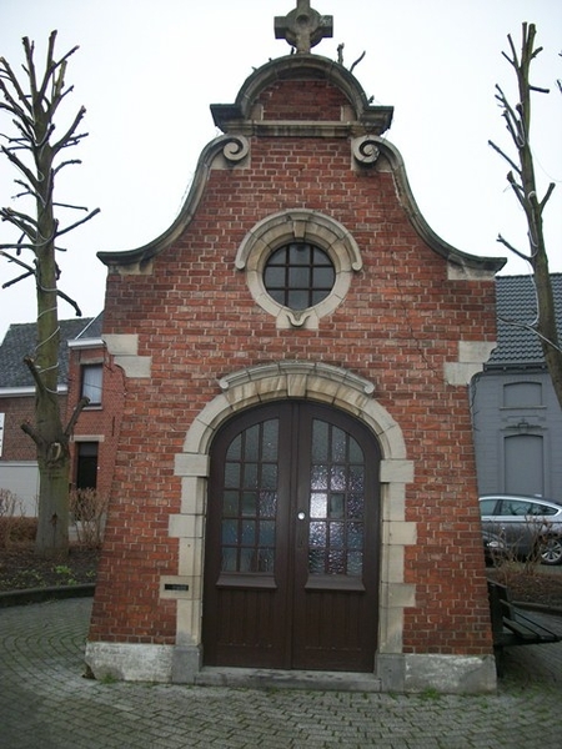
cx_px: 281
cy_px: 374
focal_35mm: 32
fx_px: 693
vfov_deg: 56.8
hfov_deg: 44.2
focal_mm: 5.7
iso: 80
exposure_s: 1/125
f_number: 2.9
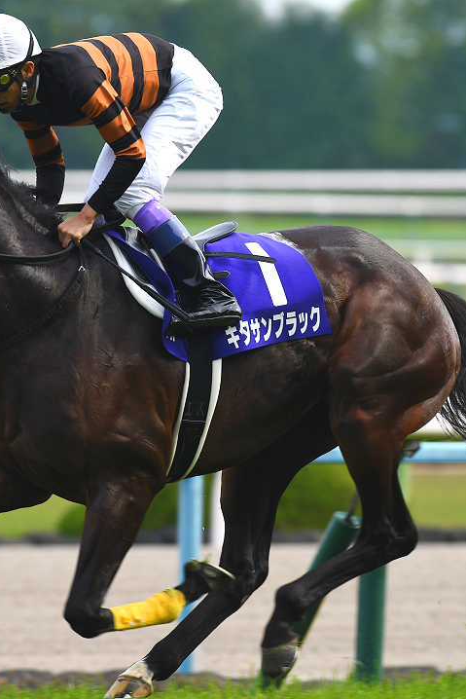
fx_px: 13138
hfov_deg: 2.0
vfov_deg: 3.0
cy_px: 350
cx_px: 126
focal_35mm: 677
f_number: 4.5
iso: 125
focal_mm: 300
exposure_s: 1/640
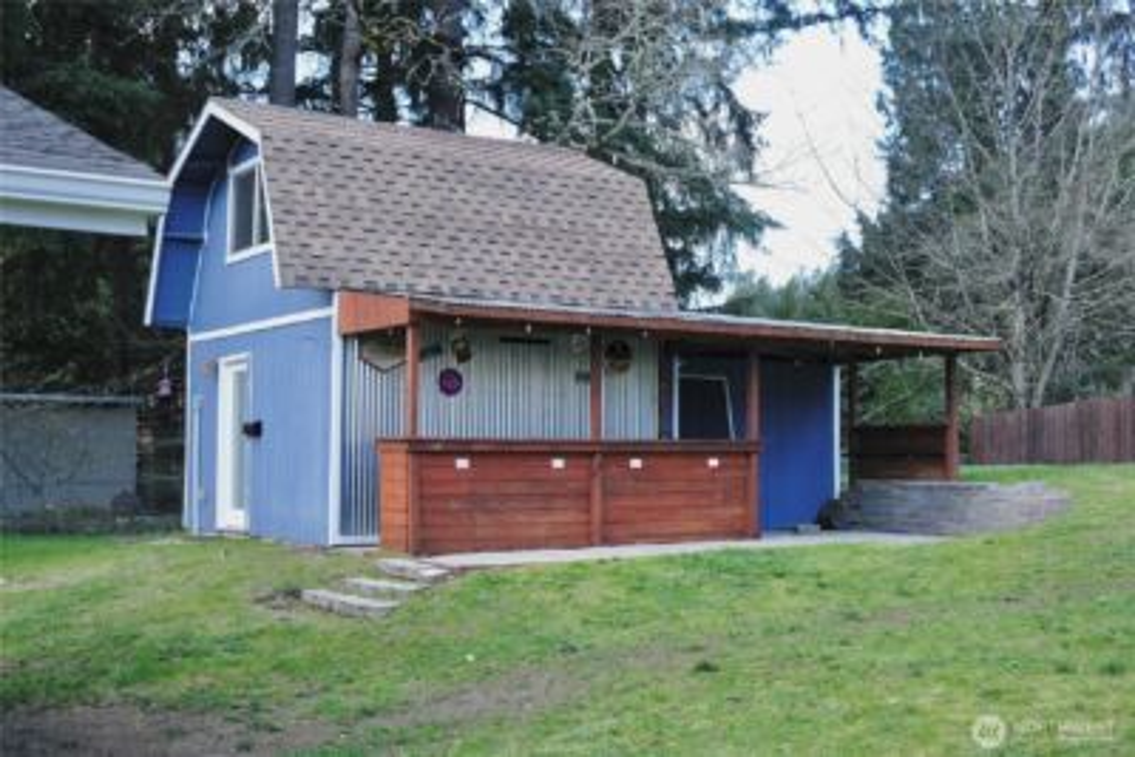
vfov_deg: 32.7
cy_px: 378
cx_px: 568
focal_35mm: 41
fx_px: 1293
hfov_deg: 47.4
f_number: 2.8
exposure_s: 1/140
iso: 160
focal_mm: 27
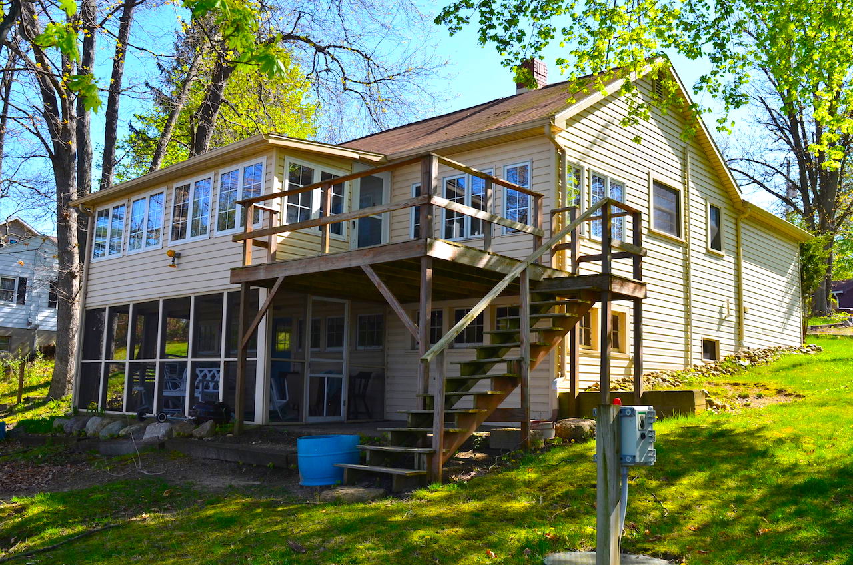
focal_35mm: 36
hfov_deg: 53.2
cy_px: 282
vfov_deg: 36.7
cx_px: 426
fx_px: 851
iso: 250
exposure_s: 1/250
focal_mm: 24
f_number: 10
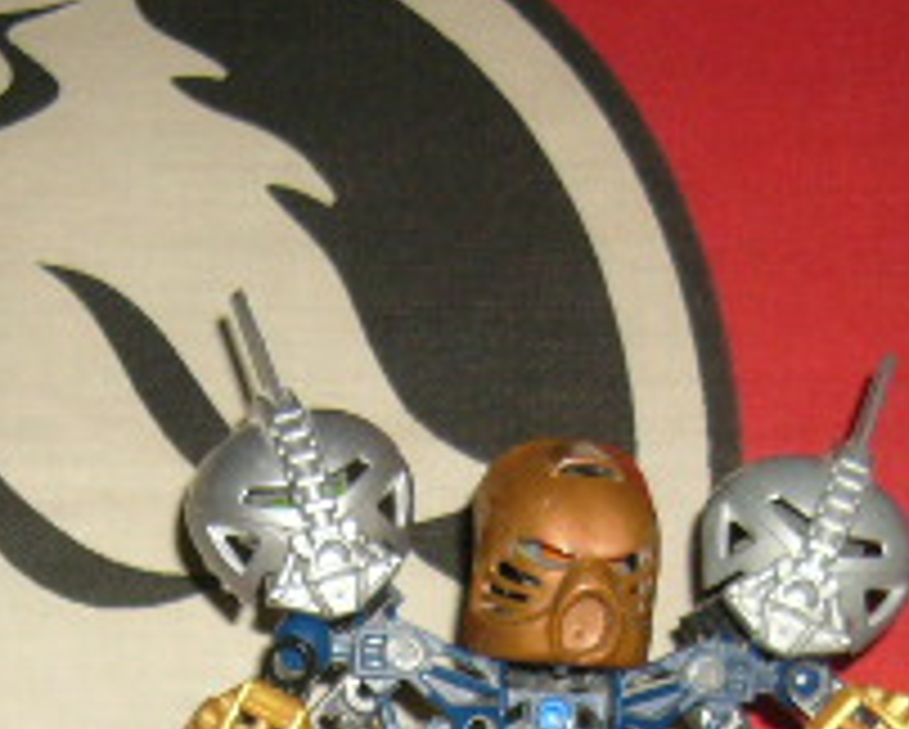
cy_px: 986
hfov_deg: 17.7
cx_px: 274
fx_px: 2908
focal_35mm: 108
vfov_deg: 13.7
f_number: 2.8
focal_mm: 5.8
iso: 100
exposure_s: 1/60
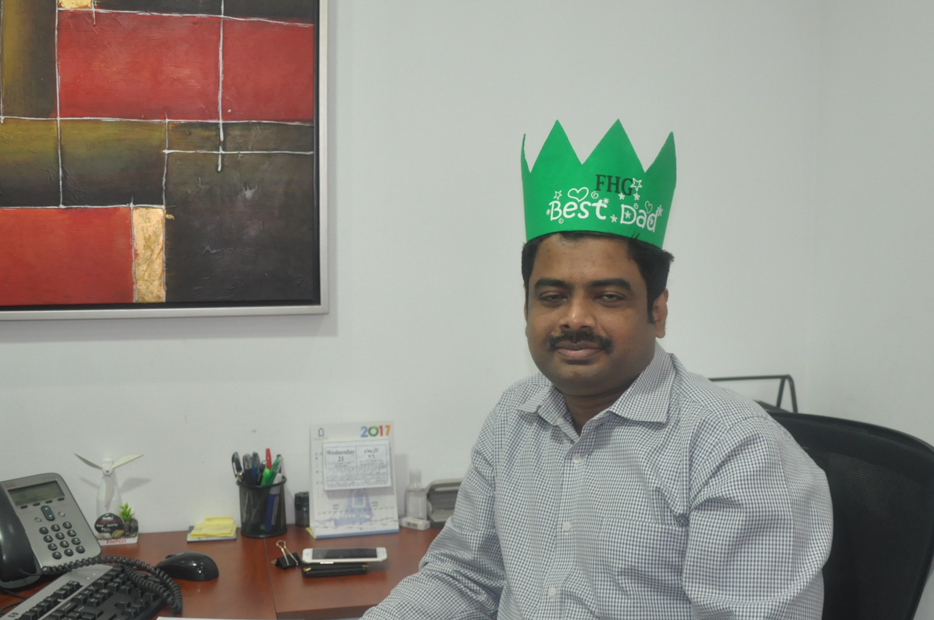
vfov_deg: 33.3
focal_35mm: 40
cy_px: 330
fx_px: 1036
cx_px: 545
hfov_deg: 48.3
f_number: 4
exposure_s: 1/30
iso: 800
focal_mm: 18
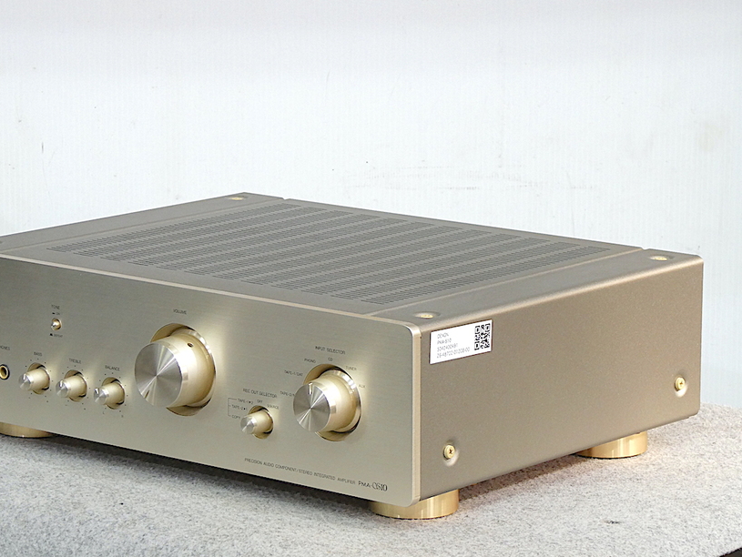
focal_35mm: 146
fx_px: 3131
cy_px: 314
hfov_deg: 13.5
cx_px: 327
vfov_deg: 10.2
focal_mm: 22.3
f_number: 5.2
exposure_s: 1/8
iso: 200
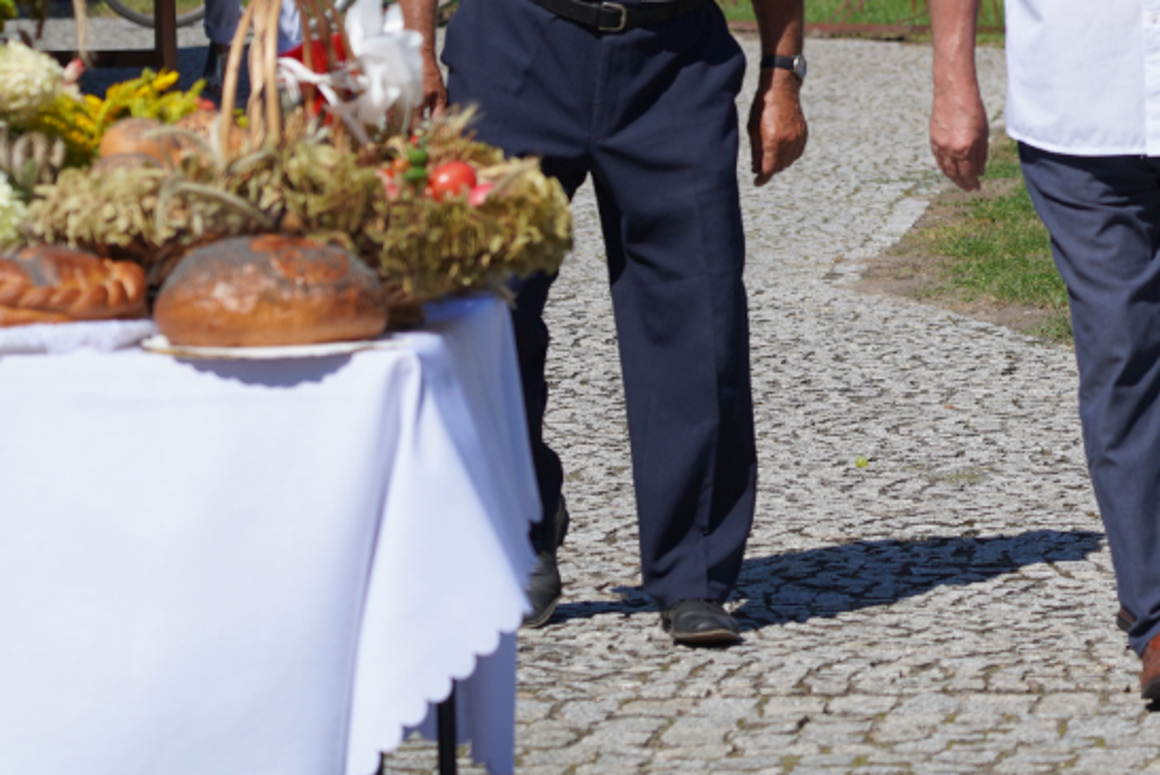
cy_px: -111
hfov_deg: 8.2
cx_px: 1226
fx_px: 8027
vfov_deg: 5.5
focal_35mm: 249
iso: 100
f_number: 5
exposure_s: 1/1000
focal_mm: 105
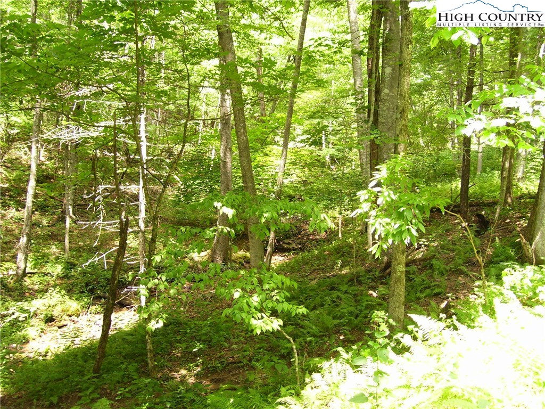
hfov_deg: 50.1
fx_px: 583
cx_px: 272
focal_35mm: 37
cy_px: 204
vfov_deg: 38.7
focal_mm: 6
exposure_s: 1/60
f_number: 2.7
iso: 125
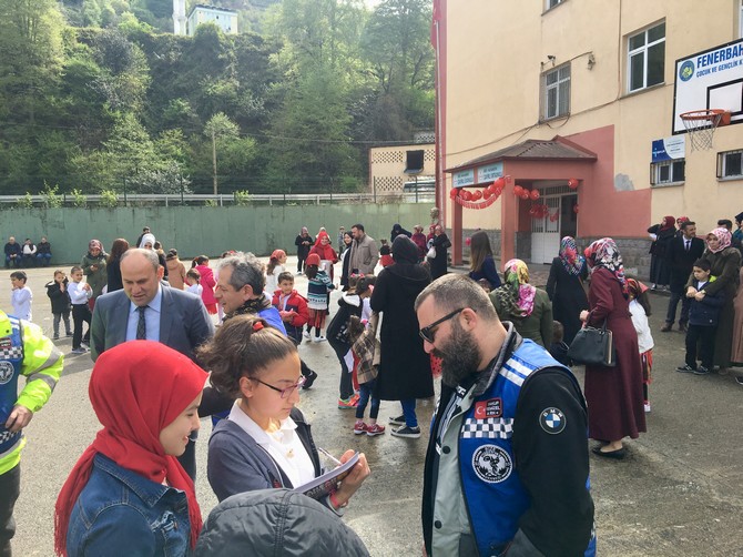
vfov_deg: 48.2
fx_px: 622
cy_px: 278
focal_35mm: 29
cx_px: 372
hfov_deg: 61.7
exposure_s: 1/769
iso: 25
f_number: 2.2
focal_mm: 4.15
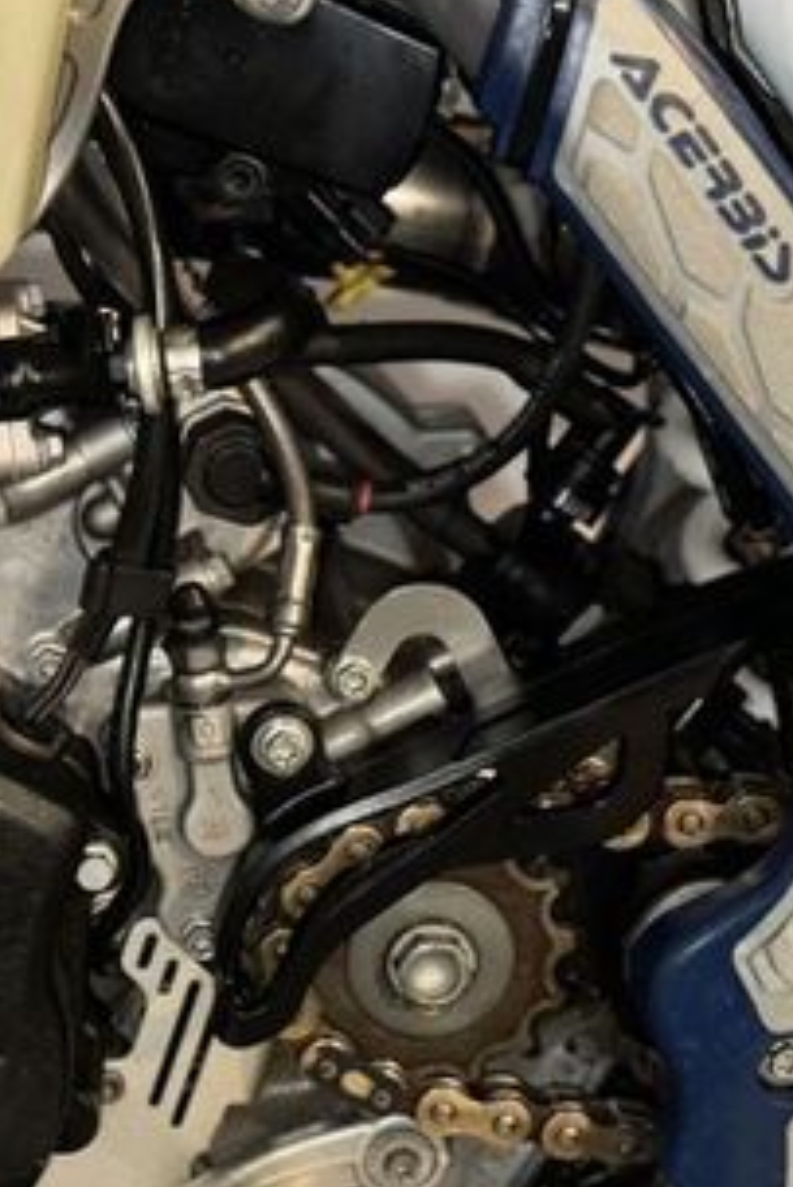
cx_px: 184
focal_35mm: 105
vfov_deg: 19.4
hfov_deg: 13.0
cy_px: 761
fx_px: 3465
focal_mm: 6.86
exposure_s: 1/17
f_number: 1.78
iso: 50
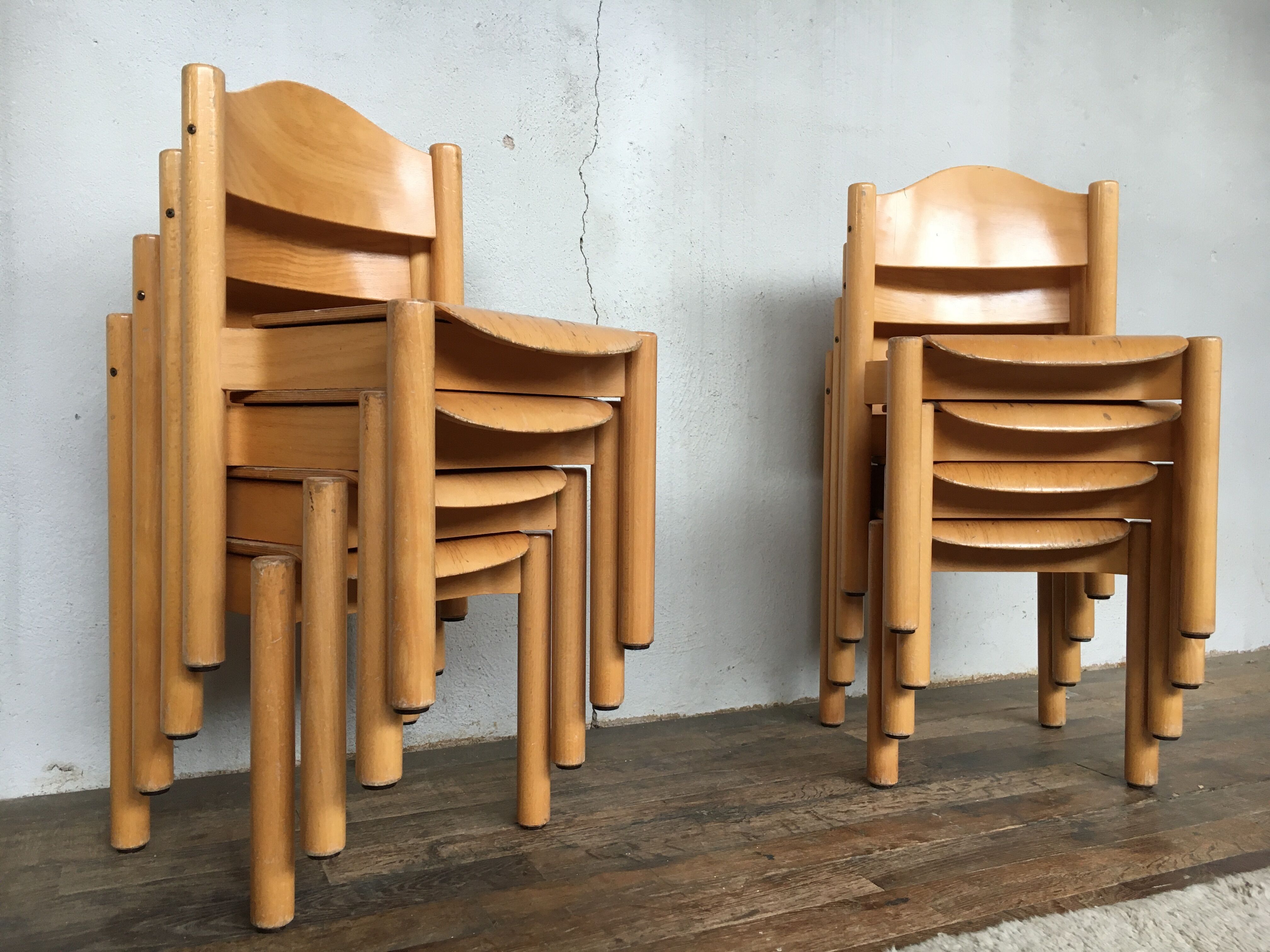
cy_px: 476
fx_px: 1064
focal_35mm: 29
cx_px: 635
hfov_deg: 61.7
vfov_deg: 48.2
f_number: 2.2
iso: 80
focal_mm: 4.15
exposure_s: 1/33
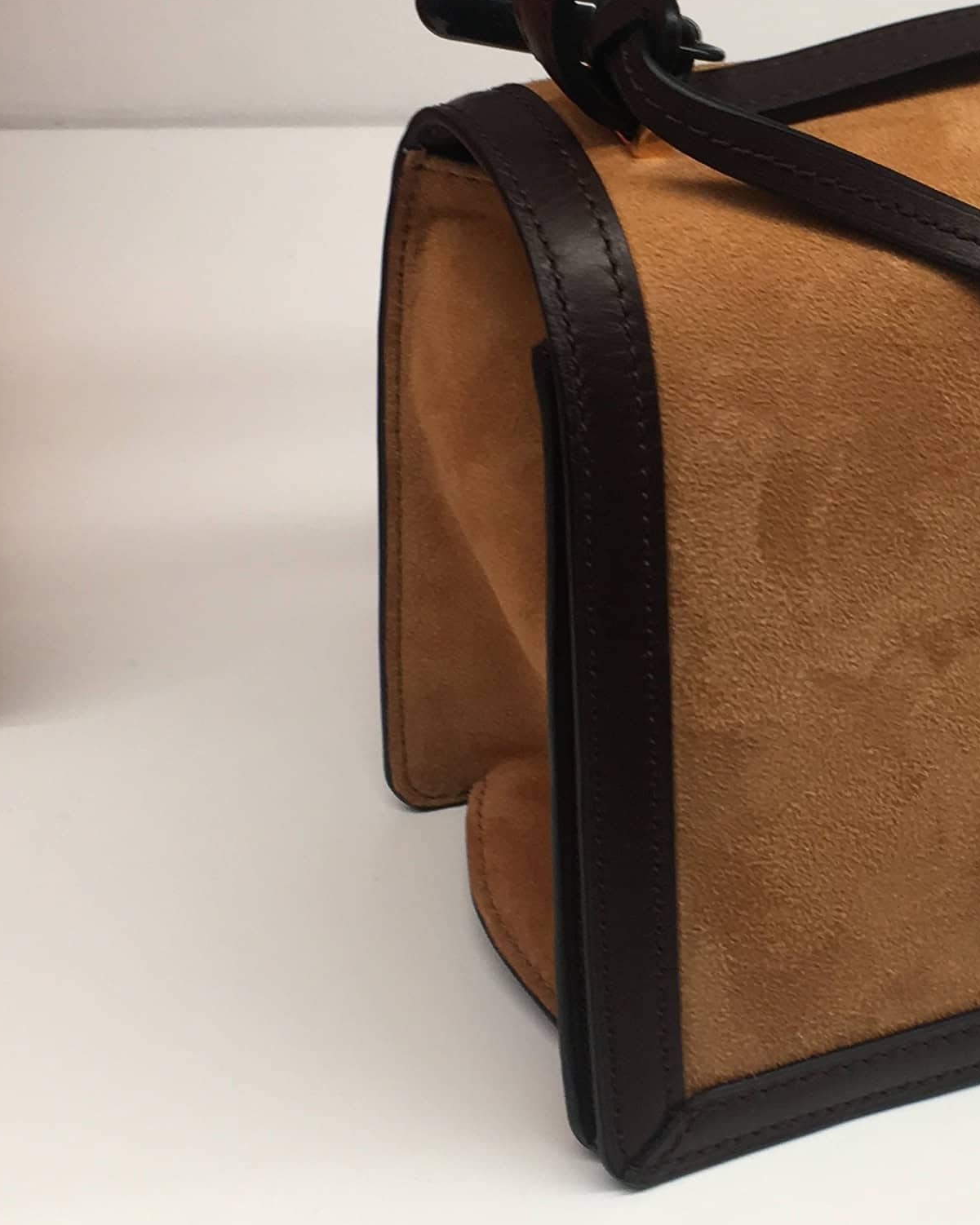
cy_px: 477
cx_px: 858
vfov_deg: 25.0
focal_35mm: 76
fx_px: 2756
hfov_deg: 19.8
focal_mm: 4.2
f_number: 2.2
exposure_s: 1/60
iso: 32
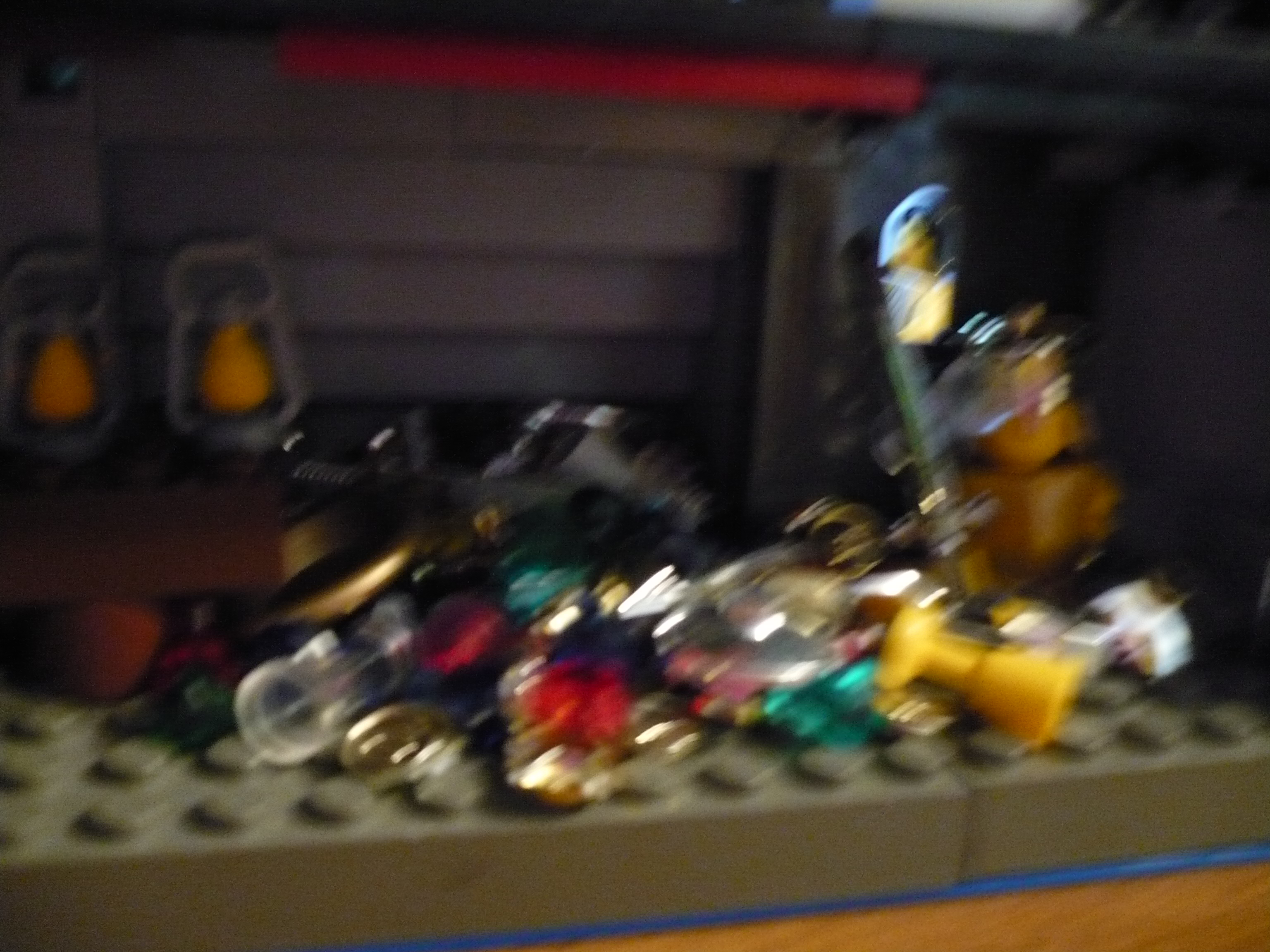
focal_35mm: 35
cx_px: 635
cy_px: 476
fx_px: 1284
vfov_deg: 40.7
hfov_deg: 52.6
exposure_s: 1/4
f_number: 2.8
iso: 400
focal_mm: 5.8
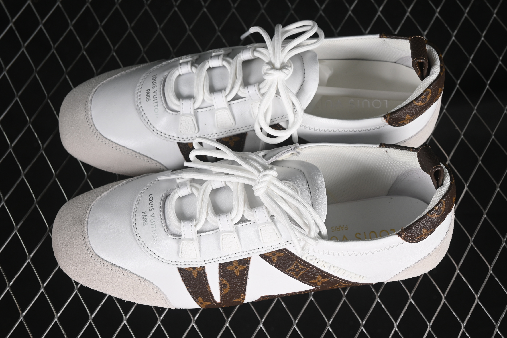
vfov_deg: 18.2
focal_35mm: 75
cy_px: 169
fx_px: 1056
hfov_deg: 27.0
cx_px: 254
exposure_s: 1/80
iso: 160
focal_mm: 50
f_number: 7.1
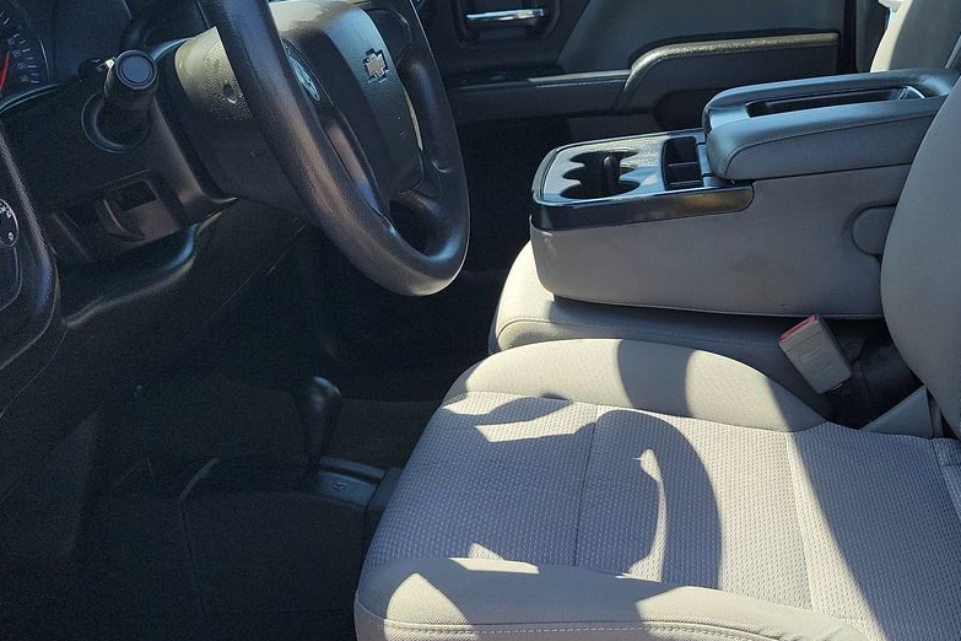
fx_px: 1361
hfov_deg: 38.2
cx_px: 674
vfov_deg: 26.5
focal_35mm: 51
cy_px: 296
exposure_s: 1/232
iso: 50
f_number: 1.8
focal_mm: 6.7
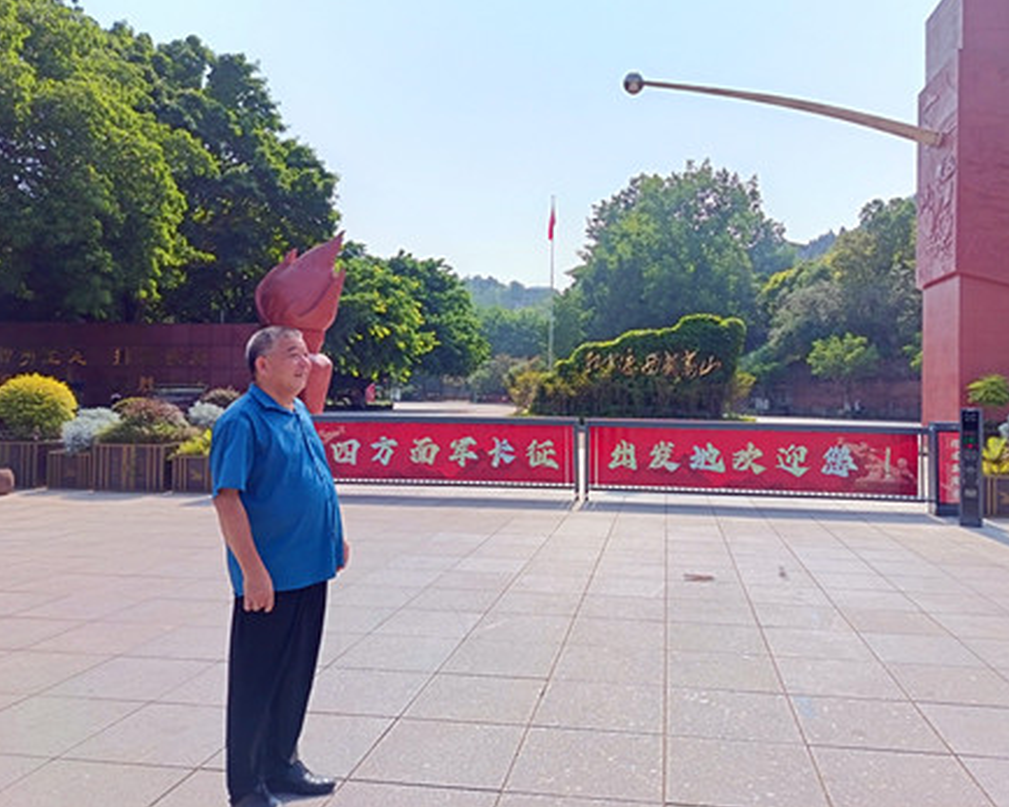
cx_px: 574
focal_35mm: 27
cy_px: 373
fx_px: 806
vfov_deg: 53.1
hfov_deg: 63.8
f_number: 1.75
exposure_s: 1/386
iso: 100
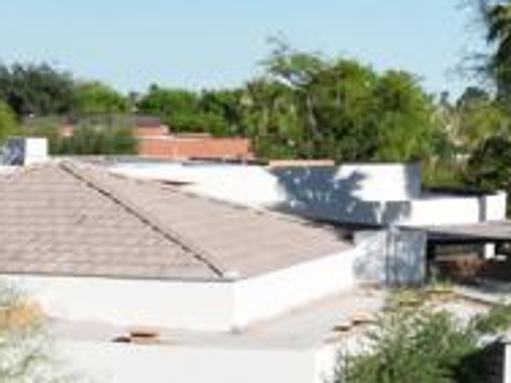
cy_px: 570
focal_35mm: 131
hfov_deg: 15.1
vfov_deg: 10.9
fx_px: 1934
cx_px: 247
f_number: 1.7
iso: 140
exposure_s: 1/4000
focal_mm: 6.72
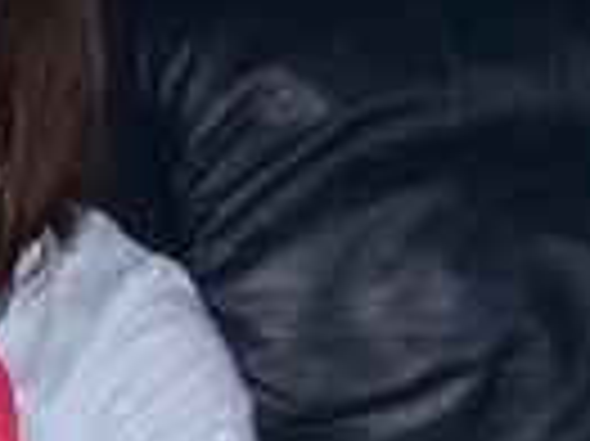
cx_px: -297
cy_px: 488
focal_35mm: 206
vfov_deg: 7.2
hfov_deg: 9.4
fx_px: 3508
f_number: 3
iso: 80
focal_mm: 7.6
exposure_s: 1/73.6
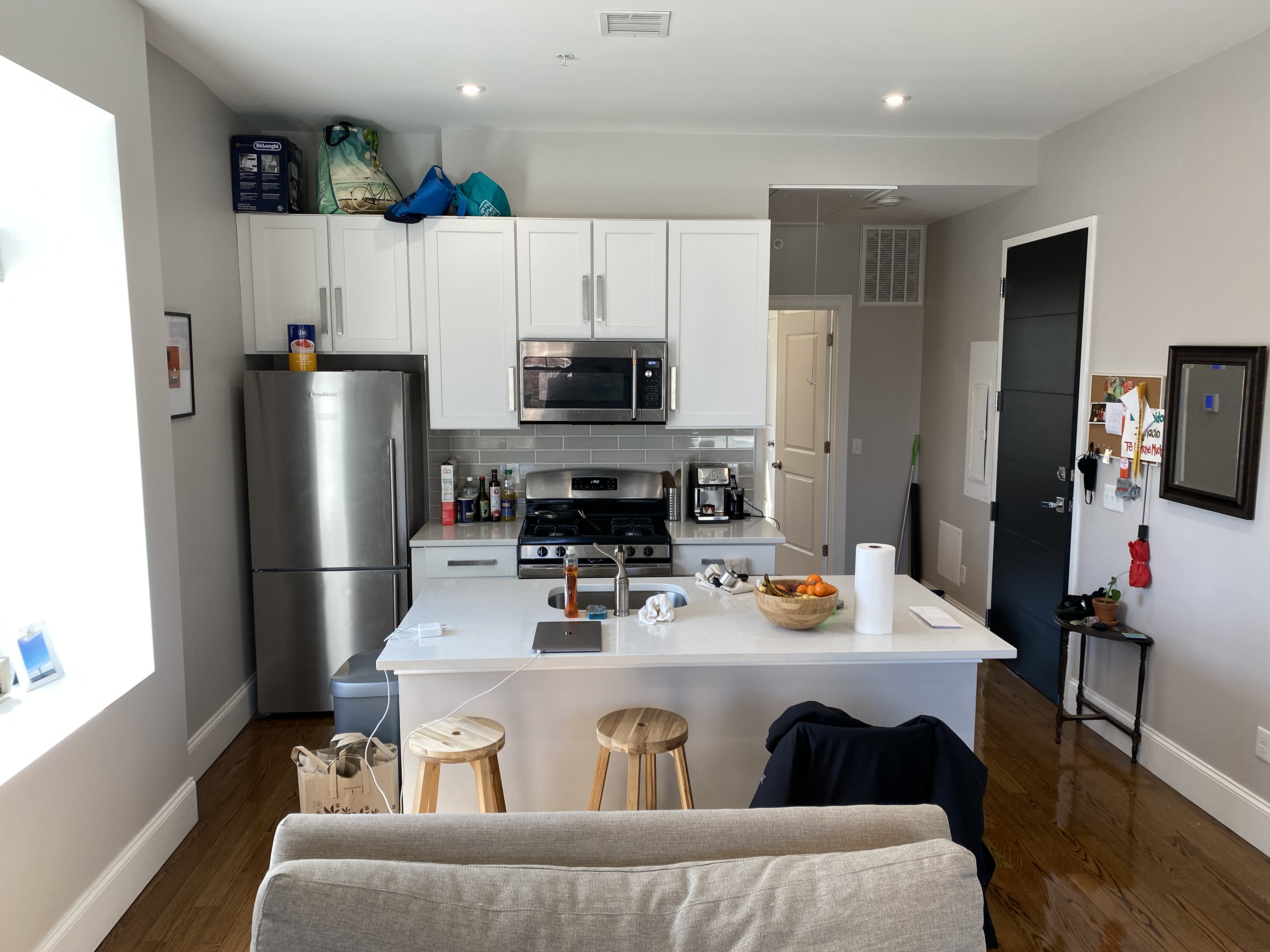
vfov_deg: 53.1
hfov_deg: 67.3
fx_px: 954
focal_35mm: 26
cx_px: 635
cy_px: 476
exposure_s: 1/120
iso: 64
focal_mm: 4.25
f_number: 1.8
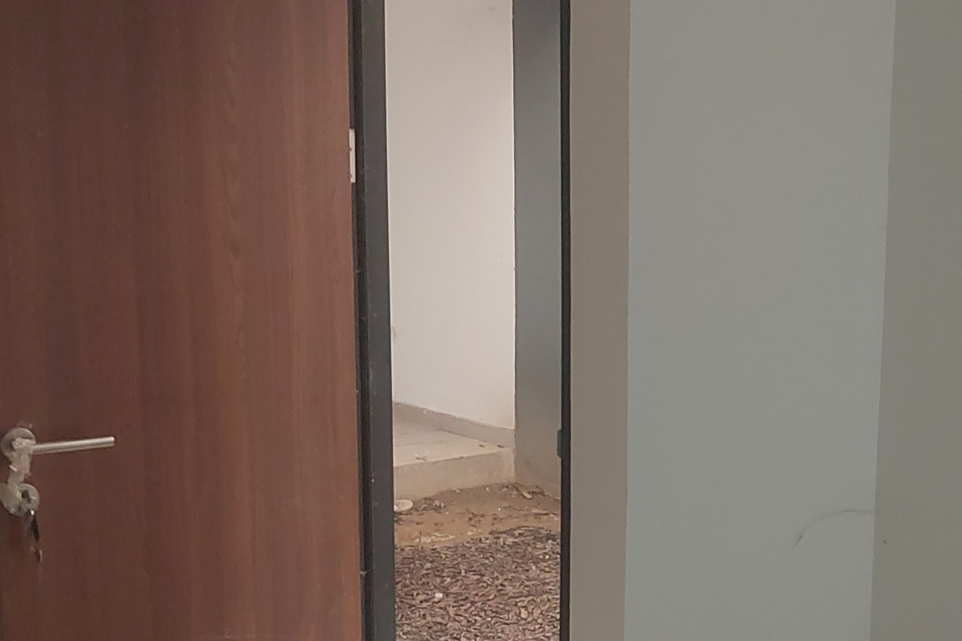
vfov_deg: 20.2
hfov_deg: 28.7
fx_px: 1790
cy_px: 431
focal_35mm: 67
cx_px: 902
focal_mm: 4.6
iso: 400
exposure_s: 1/60
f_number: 1.8
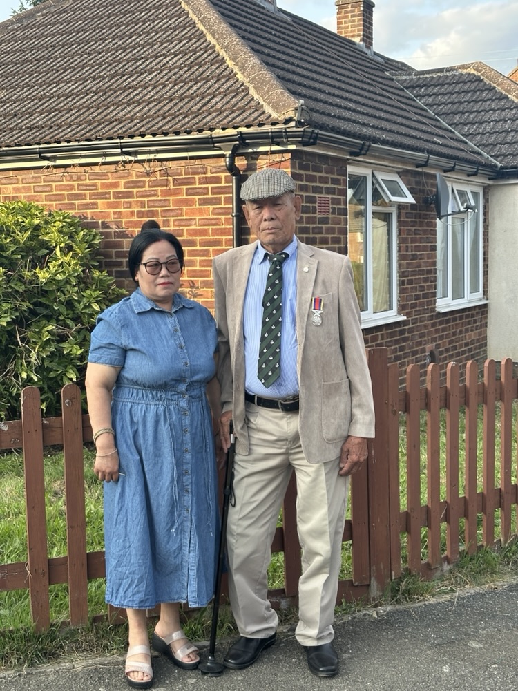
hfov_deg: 30.3
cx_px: 259
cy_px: 346
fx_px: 958
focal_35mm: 48
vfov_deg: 39.7
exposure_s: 1/496
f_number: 1.78
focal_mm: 6.86
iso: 64
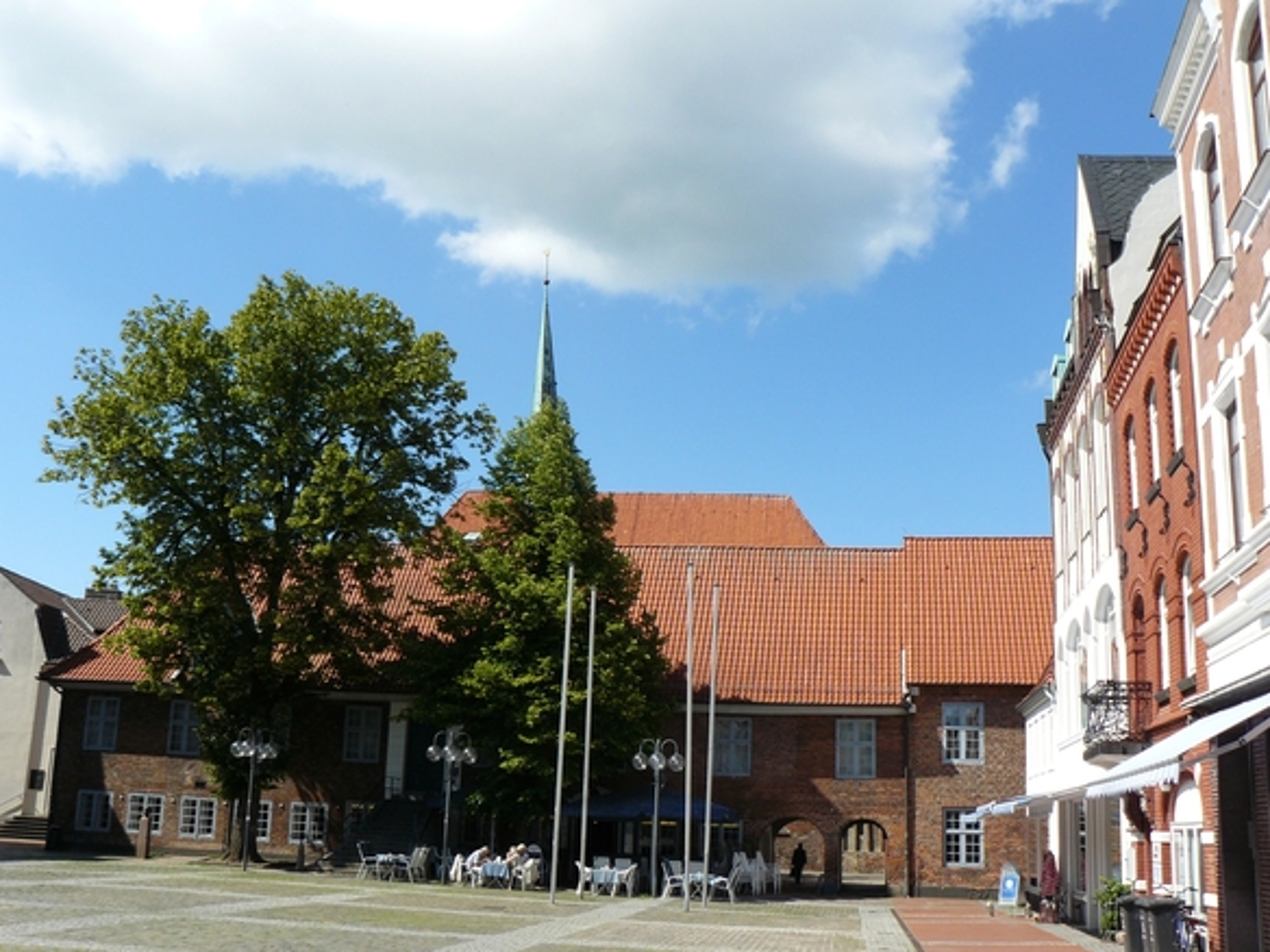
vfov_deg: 38.7
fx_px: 1357
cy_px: 478
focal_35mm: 37
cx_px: 644
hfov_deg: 50.1
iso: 100
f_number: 5.6
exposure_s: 1/320
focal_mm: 6
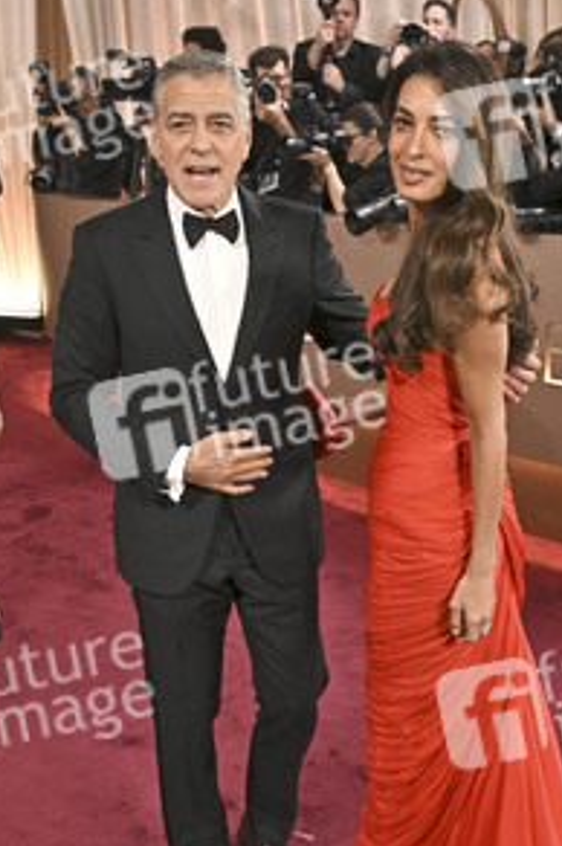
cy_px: 556
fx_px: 1127
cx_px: 322
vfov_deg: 40.7
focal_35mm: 48
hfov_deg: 28.0
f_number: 5.6
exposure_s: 1/320
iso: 2500
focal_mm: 35
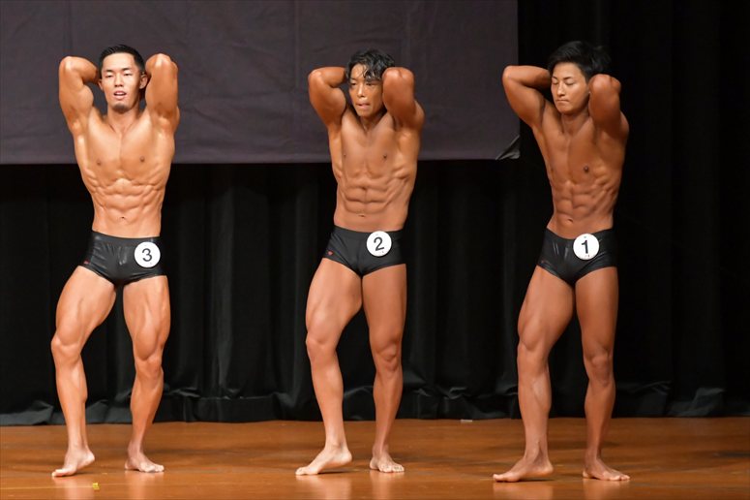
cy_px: 250
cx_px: 375
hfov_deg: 6.9
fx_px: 6247
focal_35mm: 300
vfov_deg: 4.6
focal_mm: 200
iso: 8000
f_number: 5.6
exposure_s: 1/400
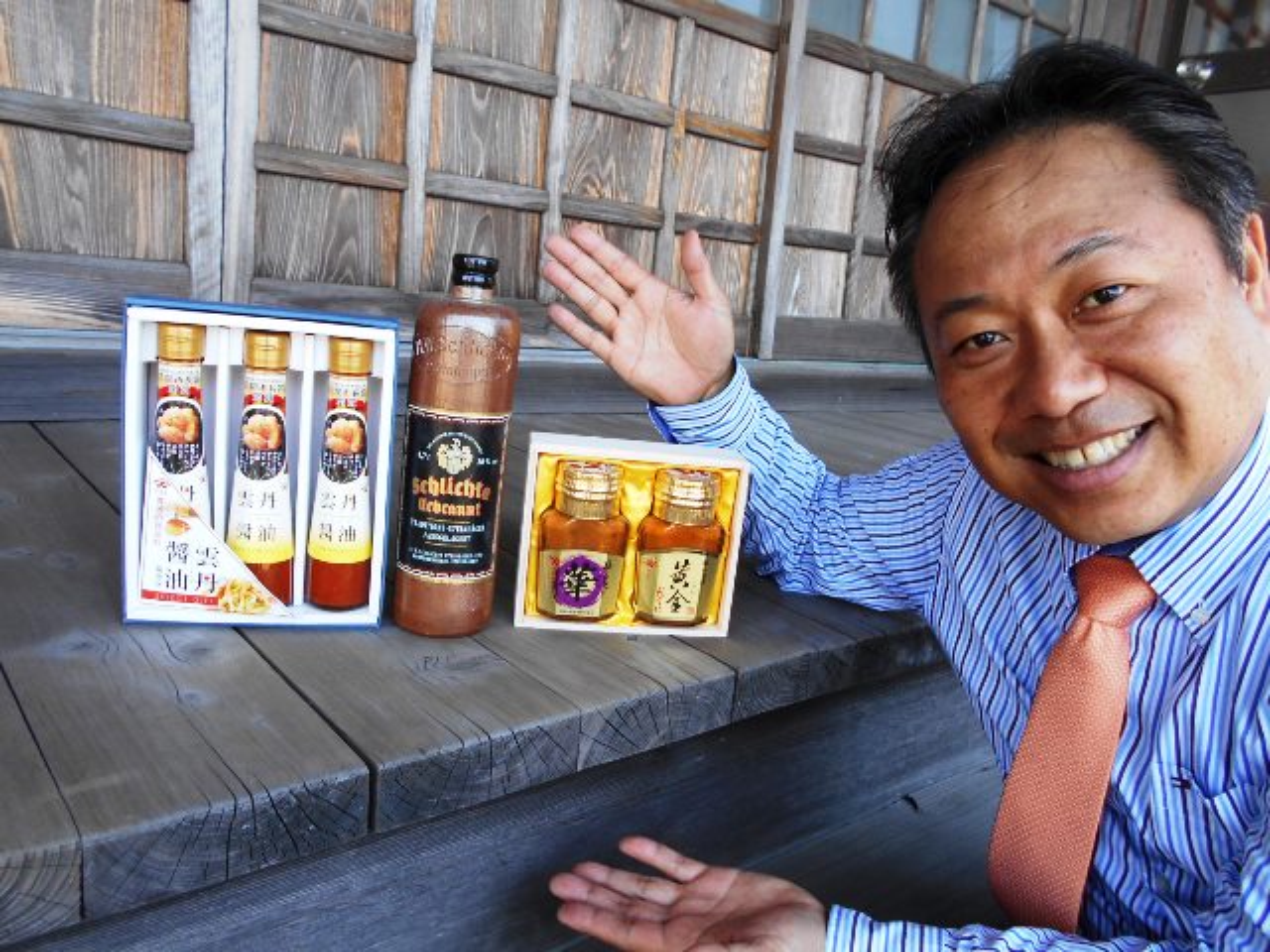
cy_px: 476
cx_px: 635
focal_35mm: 26
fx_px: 954
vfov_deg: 53.1
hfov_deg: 67.3
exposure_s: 1/60
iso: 80
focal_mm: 4.6
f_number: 3.2
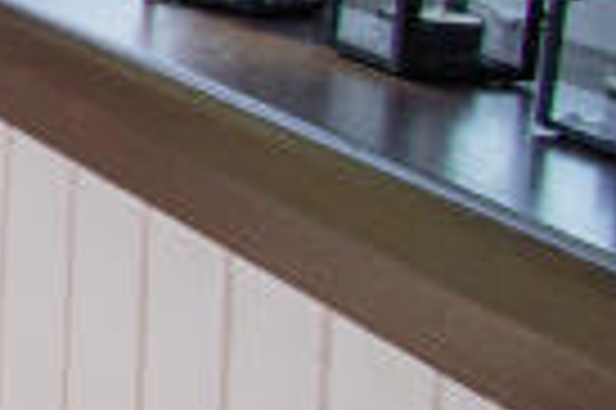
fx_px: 1914
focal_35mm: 112
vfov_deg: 10.6
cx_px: -1677
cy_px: -545
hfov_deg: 8.9
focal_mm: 10
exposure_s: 1/40
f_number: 10
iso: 125
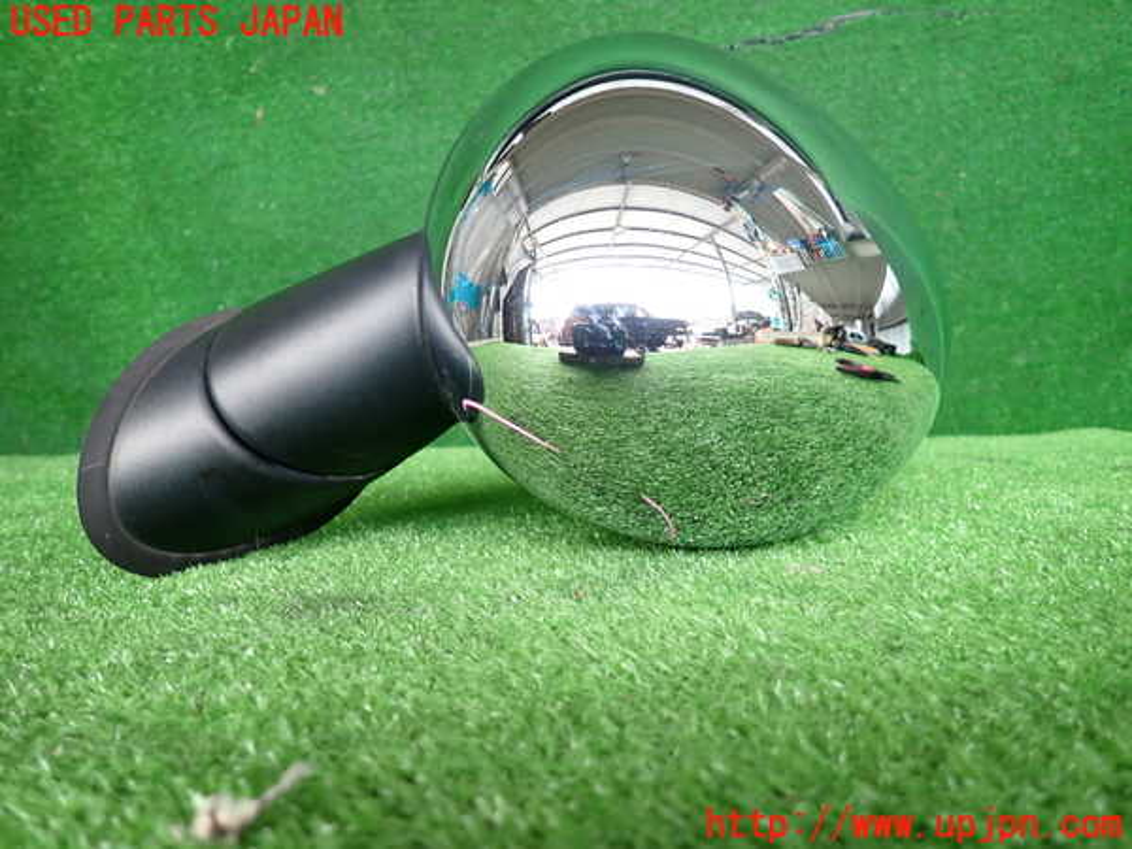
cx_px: 566
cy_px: 424
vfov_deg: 54.9
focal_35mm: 25
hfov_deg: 69.4
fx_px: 818
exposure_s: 1/125
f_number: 2
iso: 200
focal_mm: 4.5
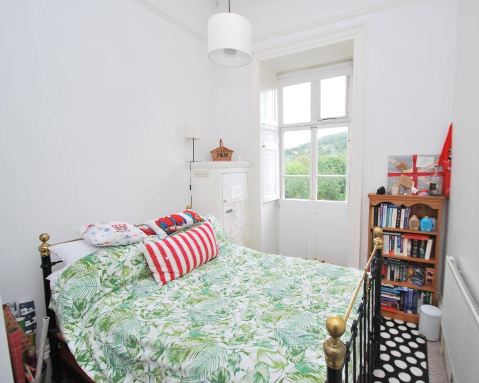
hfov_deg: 89.4
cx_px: 261
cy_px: 193
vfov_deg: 77.0
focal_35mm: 17
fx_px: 241
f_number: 5.6
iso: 200
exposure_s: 1/125
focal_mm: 10
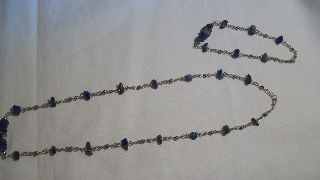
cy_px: 85
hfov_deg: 52.8
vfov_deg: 31.2
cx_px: 158
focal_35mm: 38
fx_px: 322
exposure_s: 1/60
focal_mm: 5.7
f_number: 2.8
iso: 160
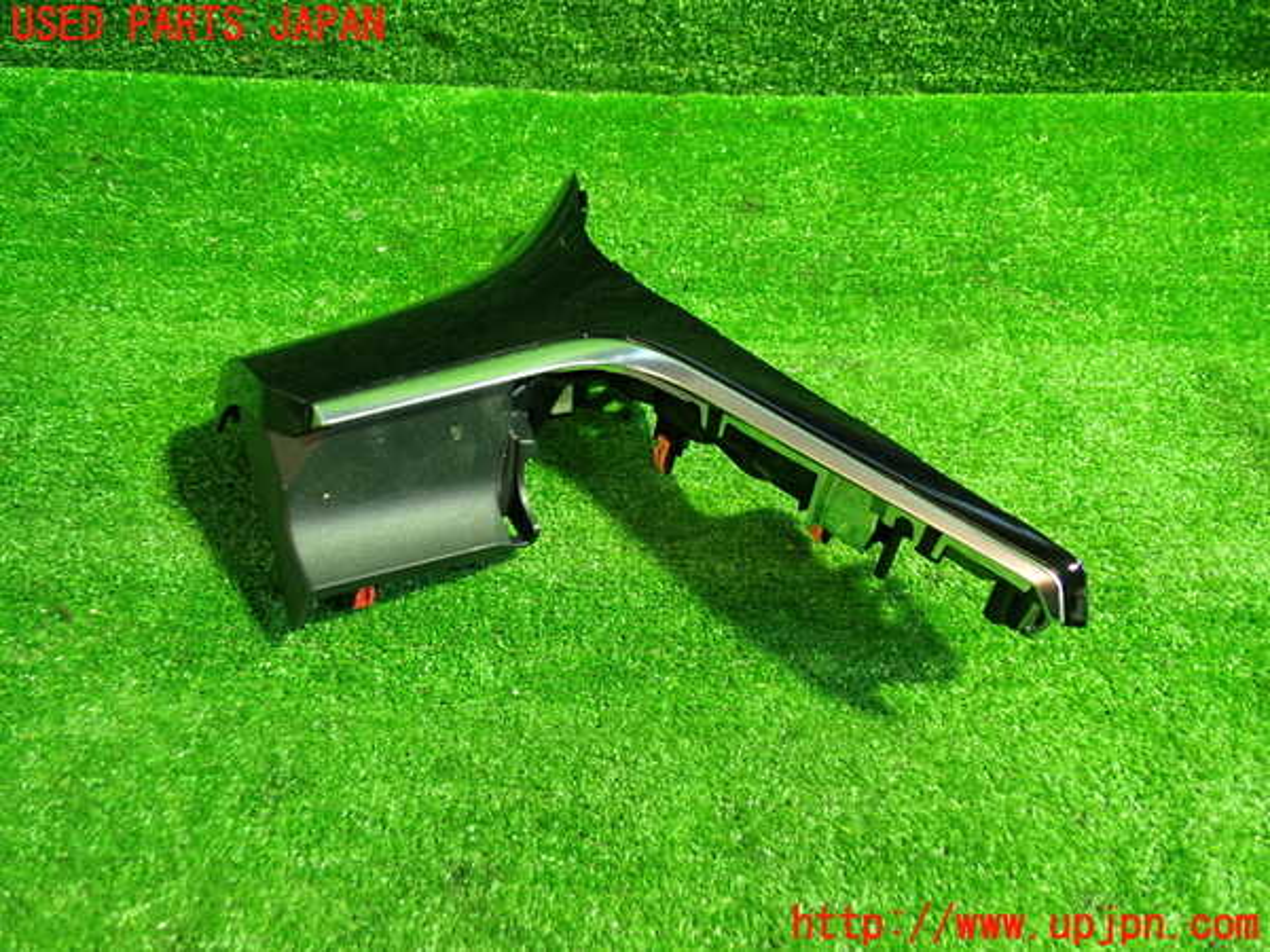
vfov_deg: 46.8
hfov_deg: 60.0
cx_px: 635
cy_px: 476
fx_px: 1101
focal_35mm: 30
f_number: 2.3
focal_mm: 5.4
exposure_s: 1/30
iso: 500
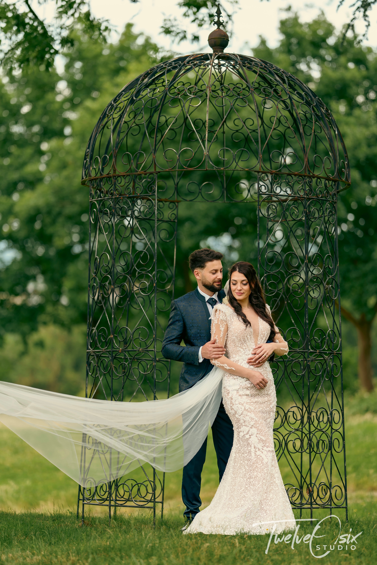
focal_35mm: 135
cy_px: 282
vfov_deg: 15.2
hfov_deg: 10.2
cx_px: 188
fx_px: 2120
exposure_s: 1/500
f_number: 1.8
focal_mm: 135
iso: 100
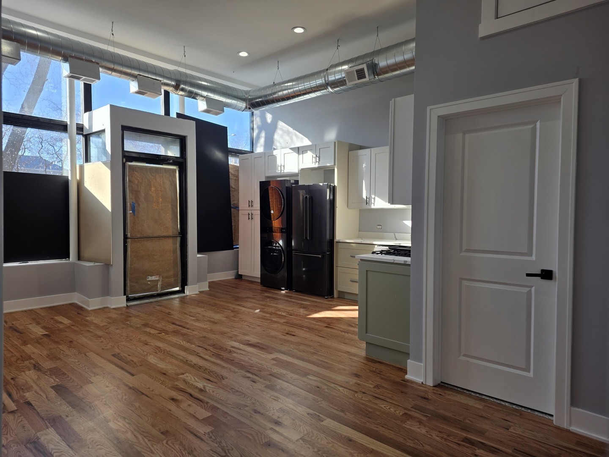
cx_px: 304
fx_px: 405
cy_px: 228
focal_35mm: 23
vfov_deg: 58.9
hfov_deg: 73.9
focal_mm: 6.25
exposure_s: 1/161
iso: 12
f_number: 1.7
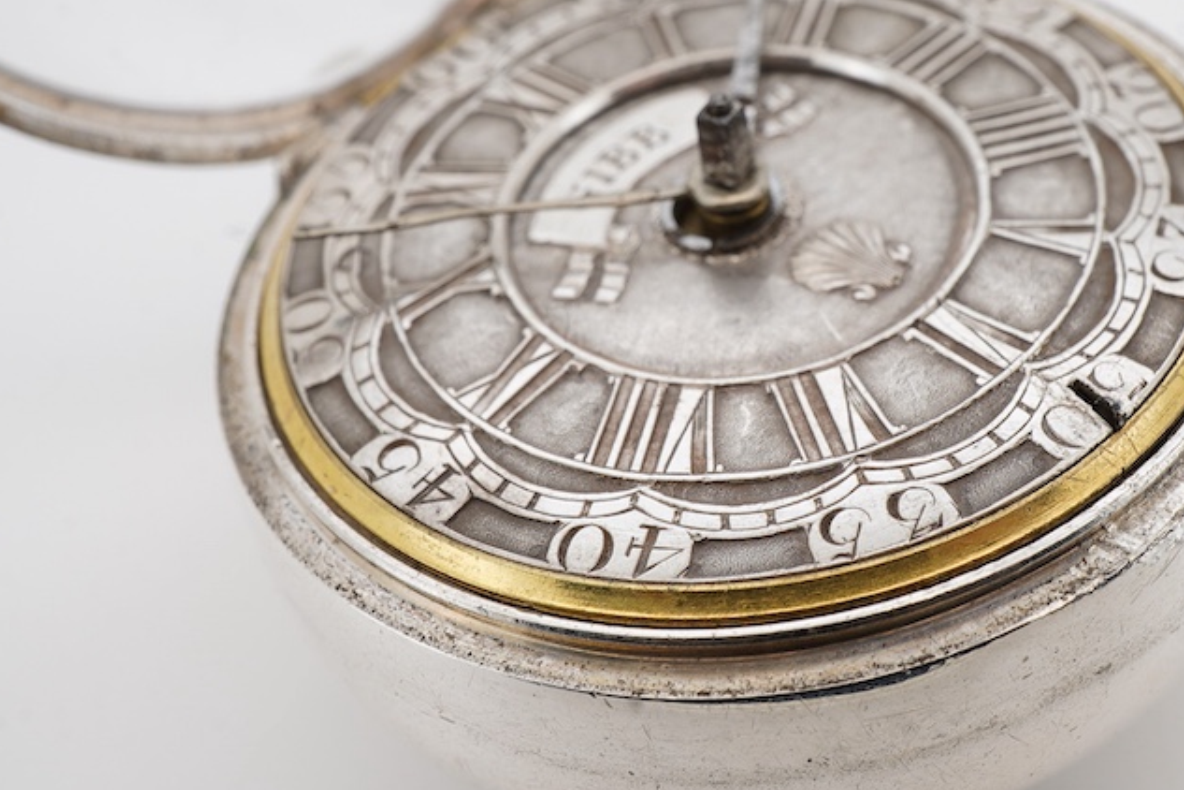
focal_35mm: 64
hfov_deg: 31.3
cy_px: 290
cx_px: 731
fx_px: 2105
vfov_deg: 21.2
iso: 160
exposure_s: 1/125
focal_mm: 30
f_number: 22
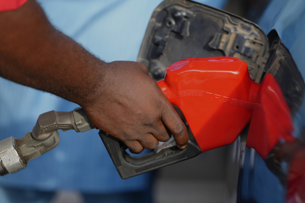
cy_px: 102
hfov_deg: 11.4
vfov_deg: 7.6
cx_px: 152
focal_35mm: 181
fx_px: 1533
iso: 800
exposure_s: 1/1000
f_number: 3.5
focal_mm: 181
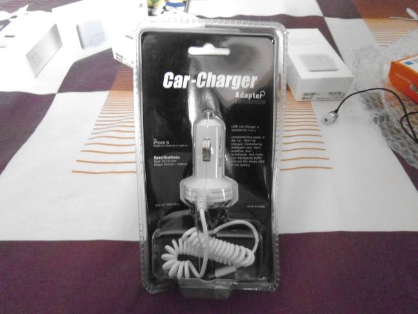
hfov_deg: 67.3
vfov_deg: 53.1
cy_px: 157
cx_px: 209
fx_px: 314
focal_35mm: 26
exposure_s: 1/8
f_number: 2.8
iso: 800
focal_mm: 4.7
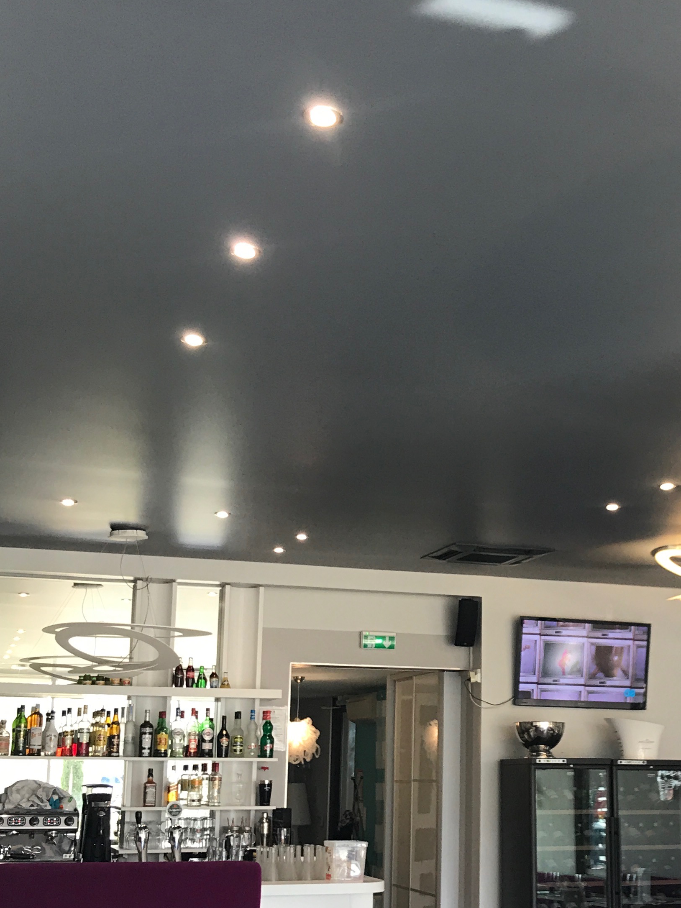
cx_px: 459
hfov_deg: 27.8
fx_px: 1364
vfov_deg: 36.6
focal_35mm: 52
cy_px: 574
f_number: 1.8
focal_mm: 3.99
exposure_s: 1/33
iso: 20
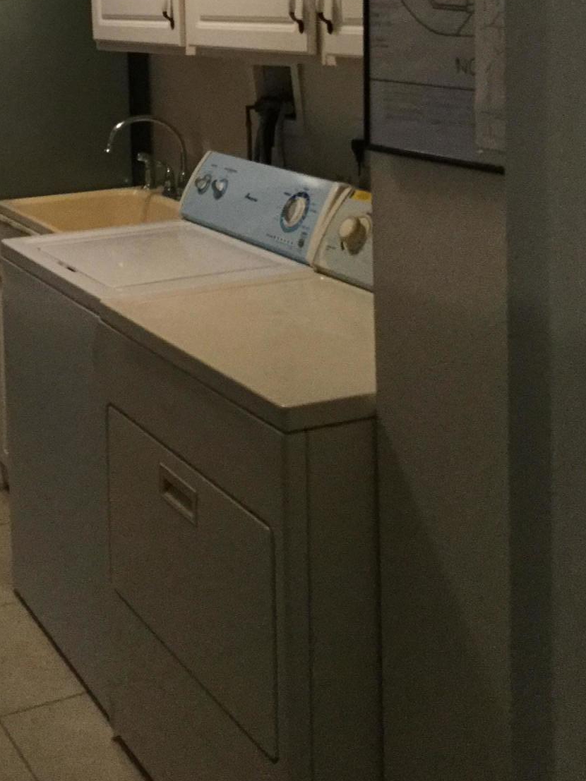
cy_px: 86
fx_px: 1264
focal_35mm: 56
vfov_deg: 32.7
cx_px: 132
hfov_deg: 25.7
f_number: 2.4
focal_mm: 3.3
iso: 250
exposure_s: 1/30
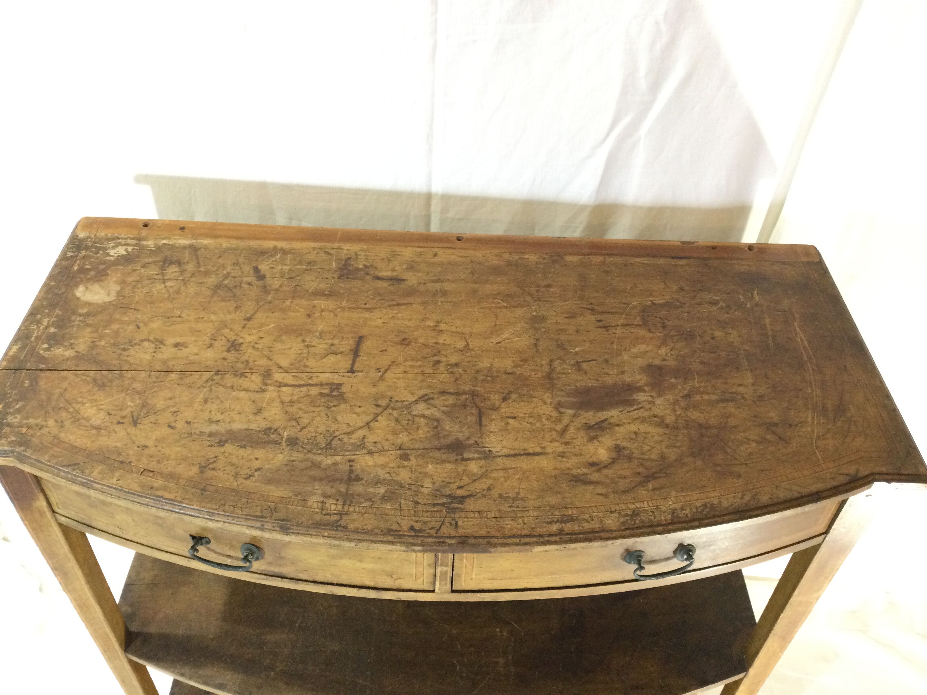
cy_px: 348
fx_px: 830
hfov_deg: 58.4
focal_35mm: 31
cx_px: 464
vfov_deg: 45.4
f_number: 2.4
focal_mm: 3.3
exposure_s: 1/33
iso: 200
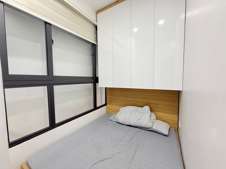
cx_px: 113
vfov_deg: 85.7
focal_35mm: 14
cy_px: 84
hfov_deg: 102.1
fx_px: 91
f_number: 2.2
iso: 250
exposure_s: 1/50
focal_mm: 2.22
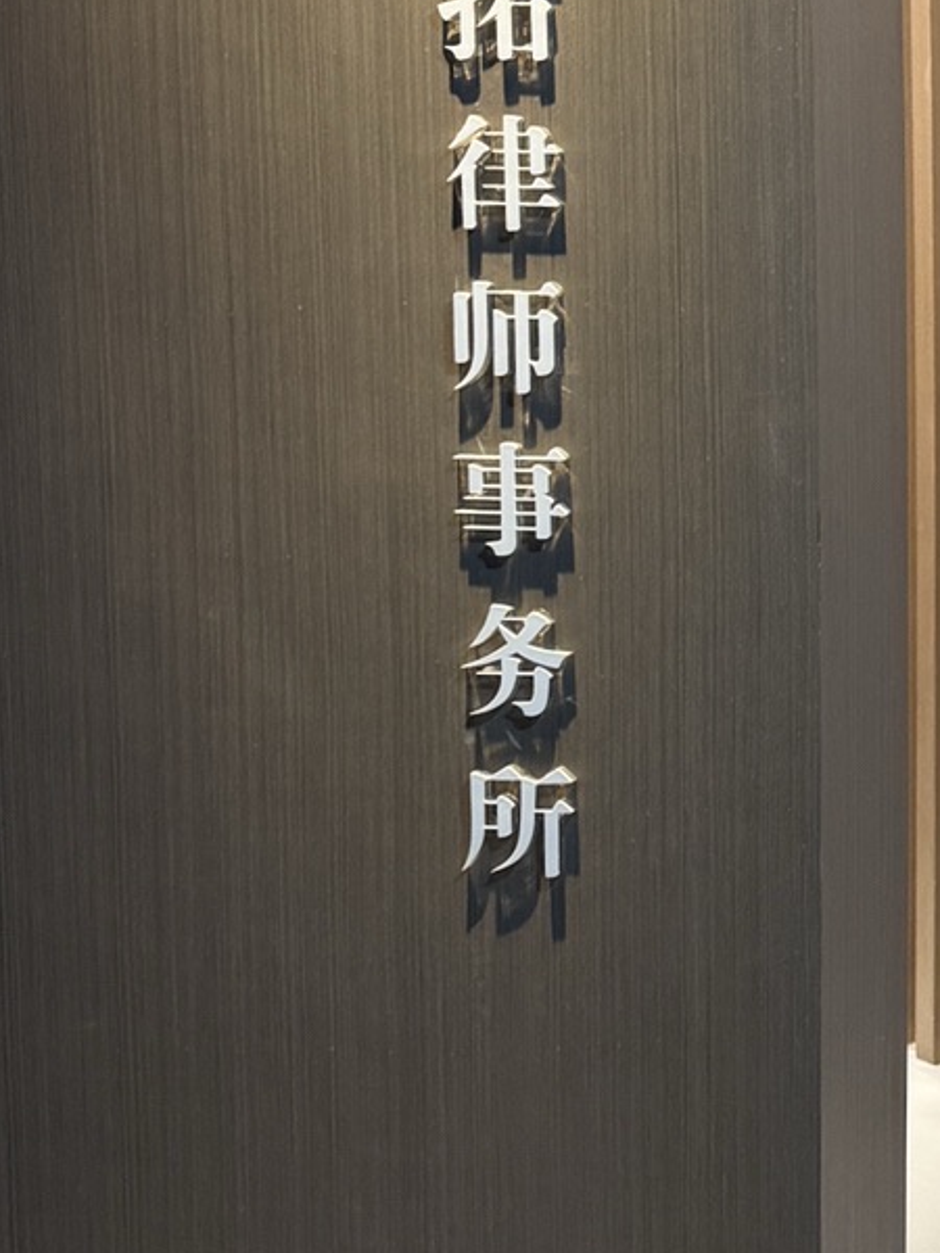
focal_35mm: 80
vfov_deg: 24.3
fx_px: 2897
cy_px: 391
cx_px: 1550
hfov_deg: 16.3
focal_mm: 6.76
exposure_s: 1/50
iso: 160
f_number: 1.78
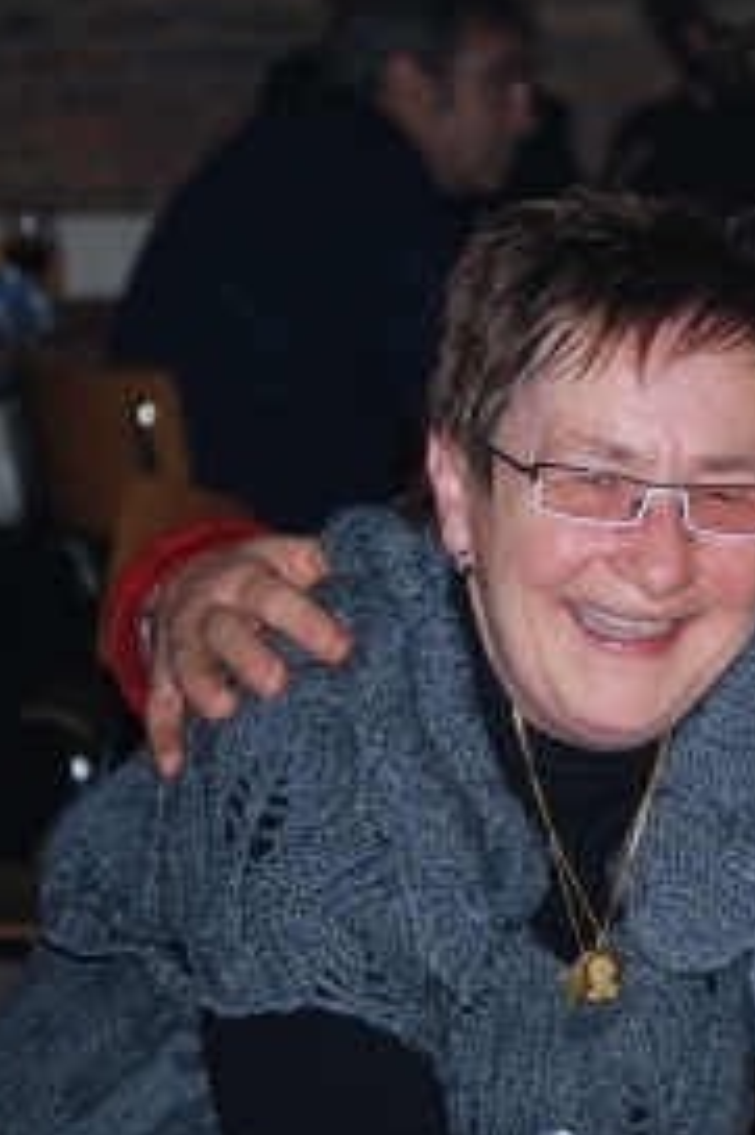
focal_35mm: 182
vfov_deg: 11.3
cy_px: 486
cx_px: 1005
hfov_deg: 7.4
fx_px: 5736
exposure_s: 1/60
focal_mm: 55
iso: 200
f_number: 4
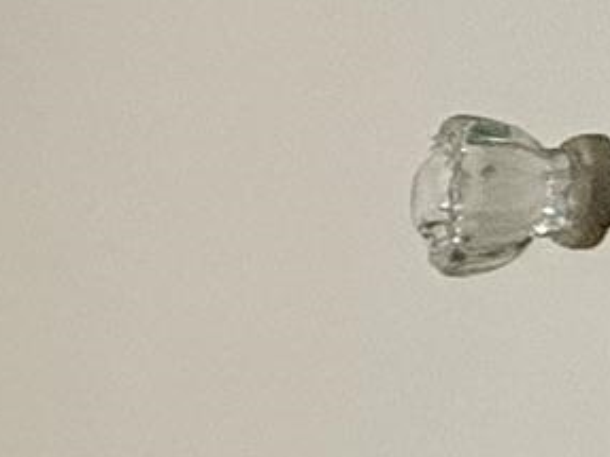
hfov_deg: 9.9
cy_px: 389
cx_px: -1477
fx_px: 1761
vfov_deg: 14.7
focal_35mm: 100
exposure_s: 1/60
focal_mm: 2.22
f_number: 2.2
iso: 250
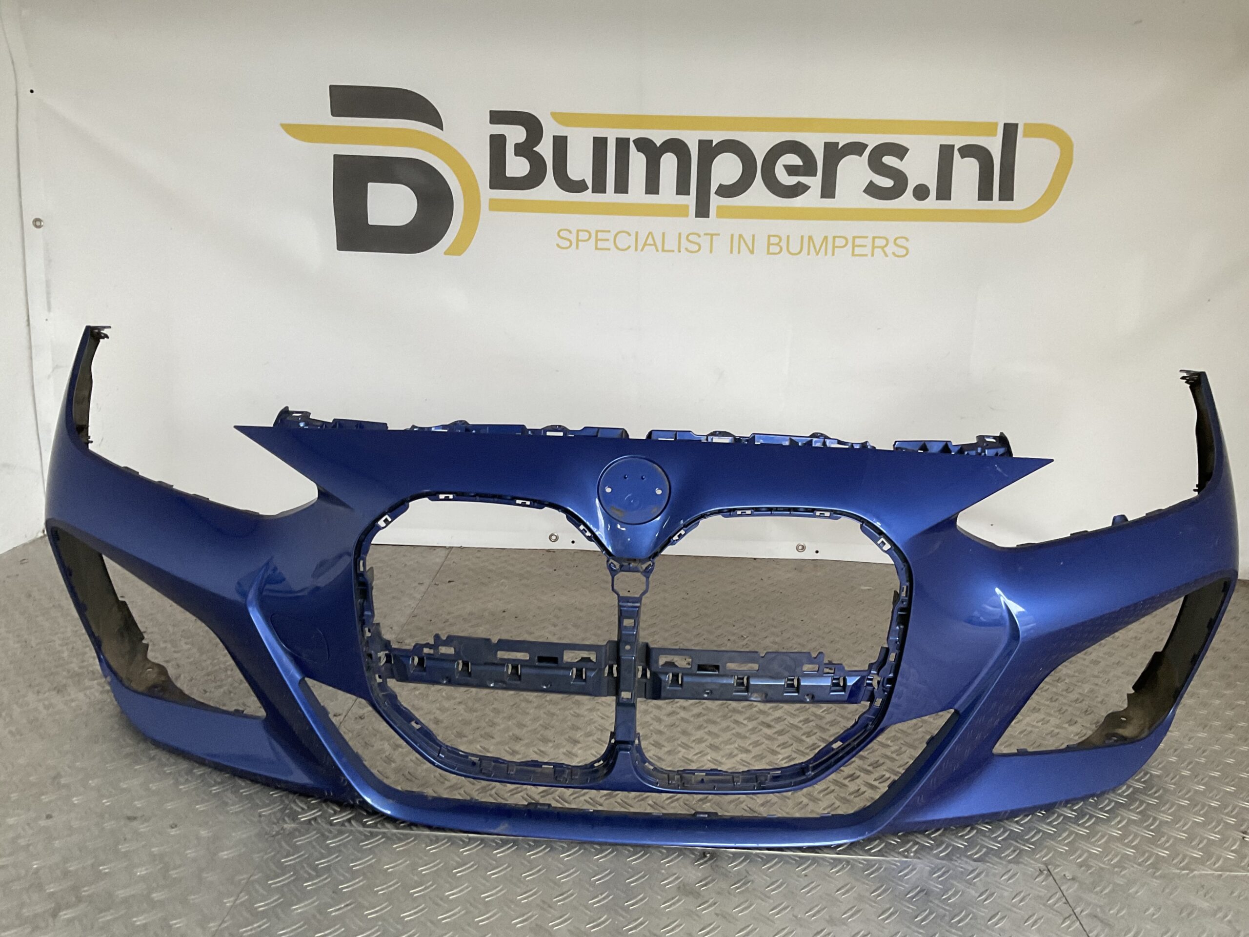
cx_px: 624
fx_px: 1046
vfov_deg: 48.2
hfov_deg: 61.7
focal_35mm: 29
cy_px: 468
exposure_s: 1/50
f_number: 1.8
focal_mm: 3
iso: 100
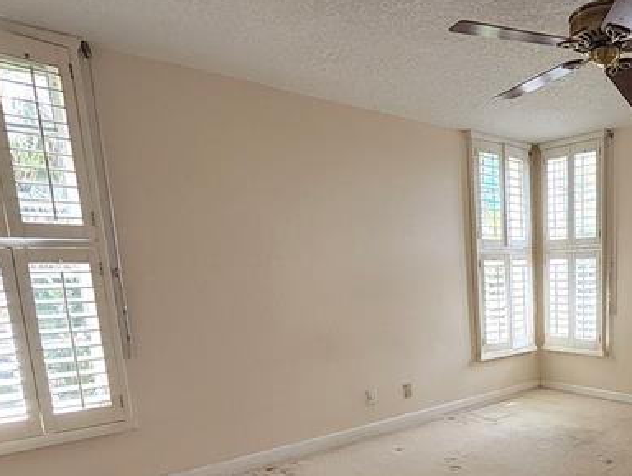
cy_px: 352
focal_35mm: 27
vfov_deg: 49.6
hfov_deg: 58.4
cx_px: 535
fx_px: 494
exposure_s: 1/120
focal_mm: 1.13
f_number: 2.2
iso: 50
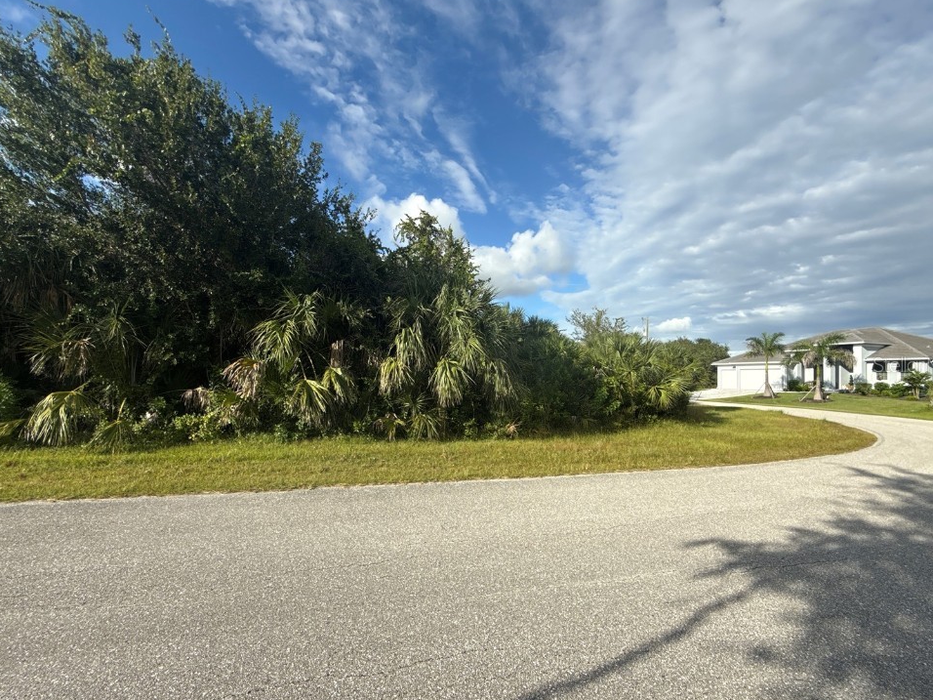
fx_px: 404
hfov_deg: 98.2
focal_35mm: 15
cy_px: 364
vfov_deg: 81.7
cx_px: 466
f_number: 2.2
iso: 50
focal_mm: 2.22
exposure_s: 1/1698
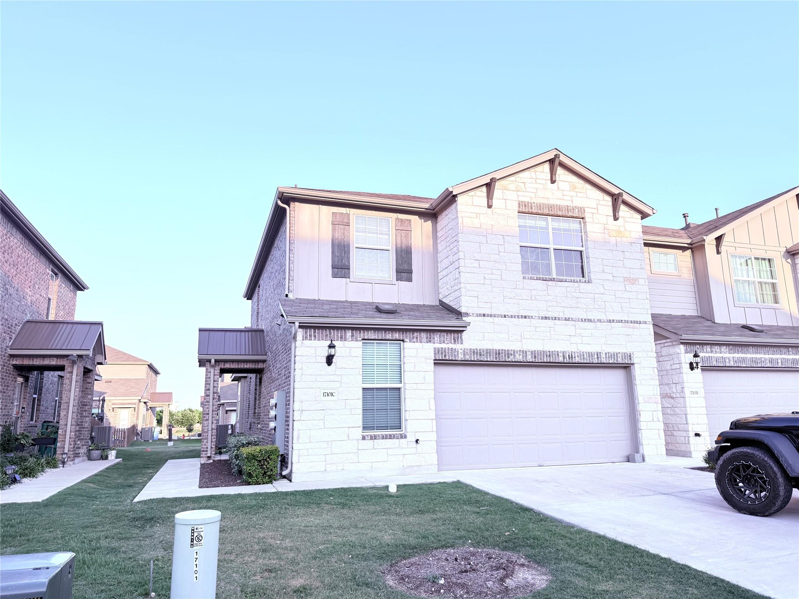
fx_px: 554
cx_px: 400
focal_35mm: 24
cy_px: 300
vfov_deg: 56.8
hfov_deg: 71.6
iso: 100
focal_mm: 6.76
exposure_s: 1/476
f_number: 1.78
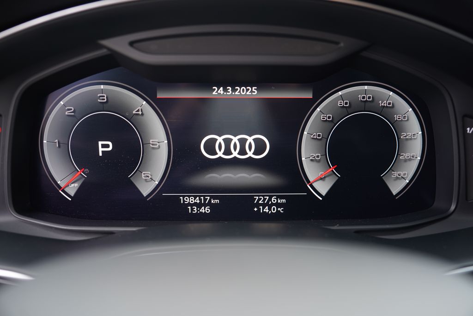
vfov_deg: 43.6
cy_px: 158
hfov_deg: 61.9
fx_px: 394
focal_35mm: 30
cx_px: 236
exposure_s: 1/30
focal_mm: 30
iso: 160
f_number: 2.8
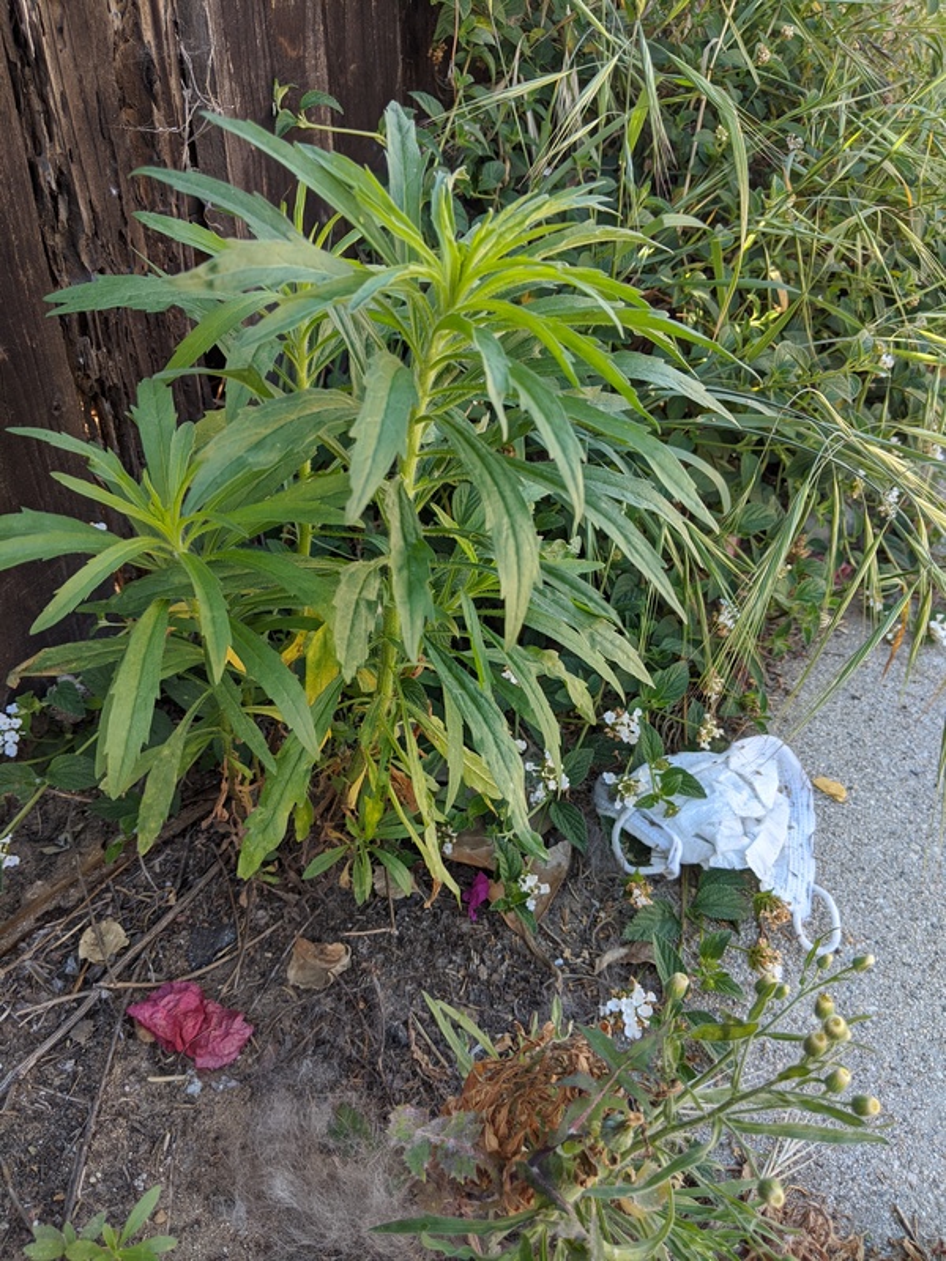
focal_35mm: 27
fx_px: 984
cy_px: 630
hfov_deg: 51.4
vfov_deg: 65.3
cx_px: 473
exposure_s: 1/365
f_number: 1.8
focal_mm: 4.44
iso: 44
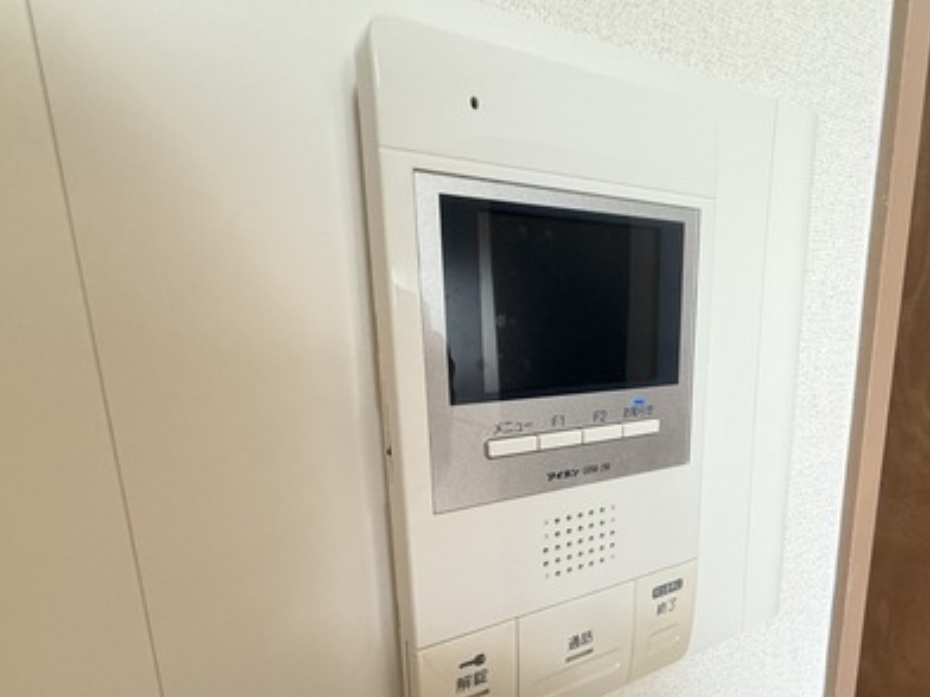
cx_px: 534
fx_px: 537
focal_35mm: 20
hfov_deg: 81.2
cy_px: 446
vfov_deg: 64.8
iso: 320
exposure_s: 1/60
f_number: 2.2
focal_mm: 2.22
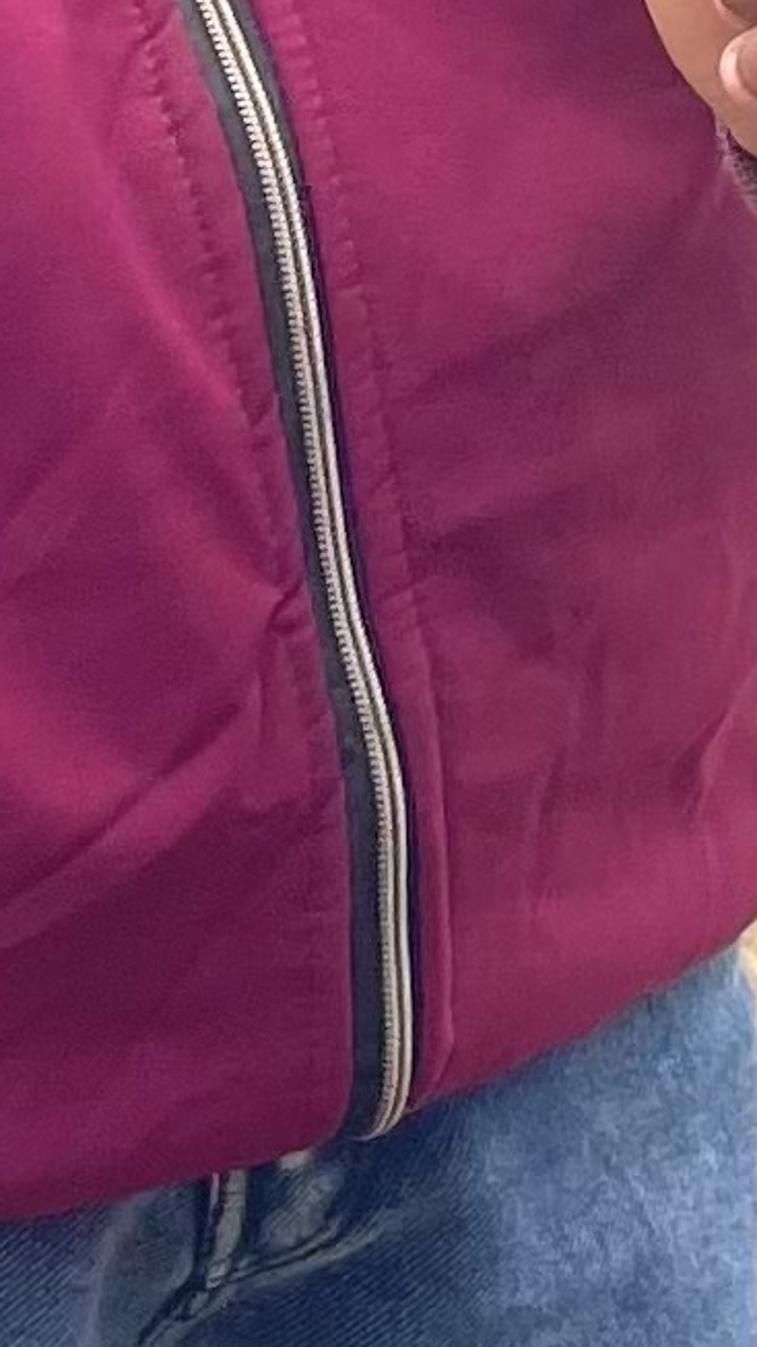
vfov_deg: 6.1
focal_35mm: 350
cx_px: 72
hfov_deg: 3.5
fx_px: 12498
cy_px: -260
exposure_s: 1/122
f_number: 2
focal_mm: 6
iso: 25
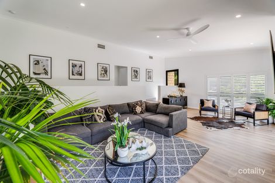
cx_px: 138
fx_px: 107
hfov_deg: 104.3
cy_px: 92
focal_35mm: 14
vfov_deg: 81.2
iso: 320
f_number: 11
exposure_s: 1/80
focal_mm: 14
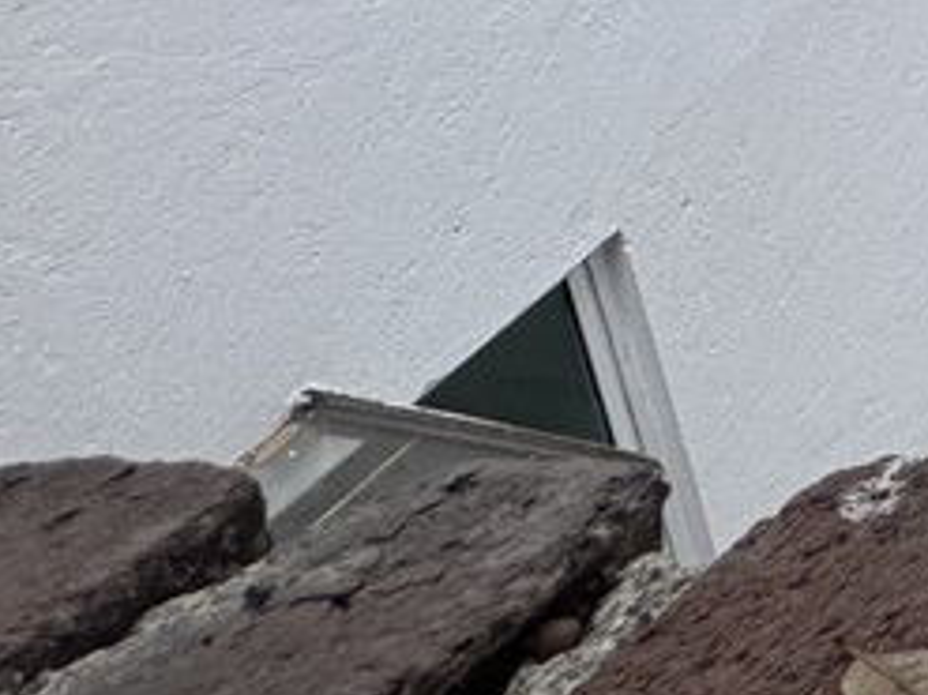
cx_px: 2243
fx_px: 1822
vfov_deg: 16.7
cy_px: -661
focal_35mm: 68
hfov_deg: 15.1
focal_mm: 2.22
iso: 40
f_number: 2.2
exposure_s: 1/193
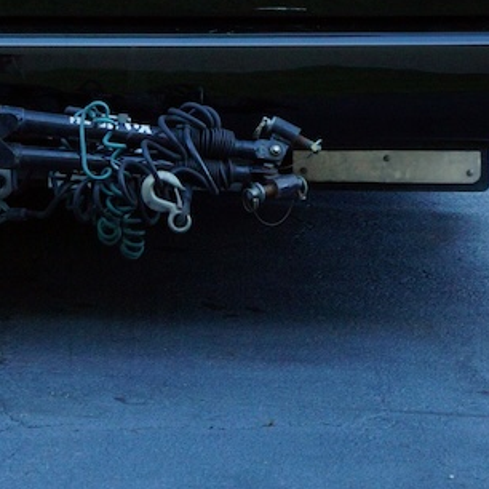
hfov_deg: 7.0
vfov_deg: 6.7
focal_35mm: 250
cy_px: -614
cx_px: -22
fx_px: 3996
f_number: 4.5
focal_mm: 40
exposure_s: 1/200
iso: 200
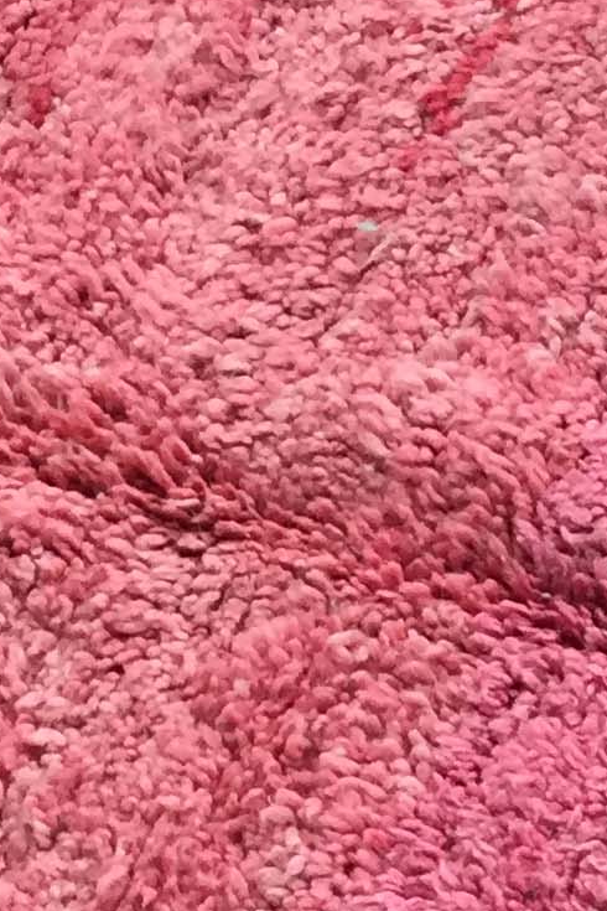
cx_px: 1200
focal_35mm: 134
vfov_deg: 13.7
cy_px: 1648
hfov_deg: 9.6
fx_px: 3389
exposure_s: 1/33
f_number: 2.2
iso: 32
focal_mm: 4.15
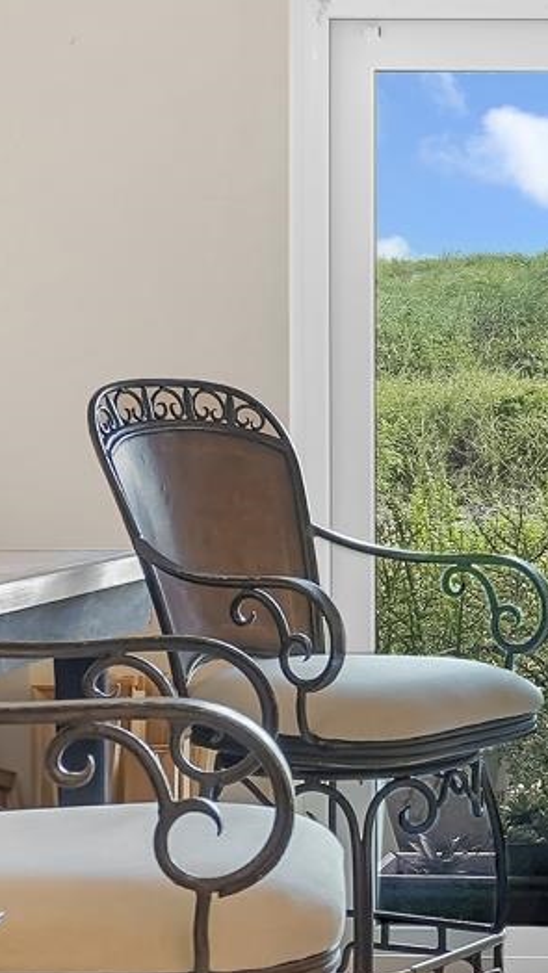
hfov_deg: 13.5
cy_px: 463
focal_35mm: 85
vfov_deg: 25.0
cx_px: 801
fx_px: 2194
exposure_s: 1/6
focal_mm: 17
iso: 100
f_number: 8
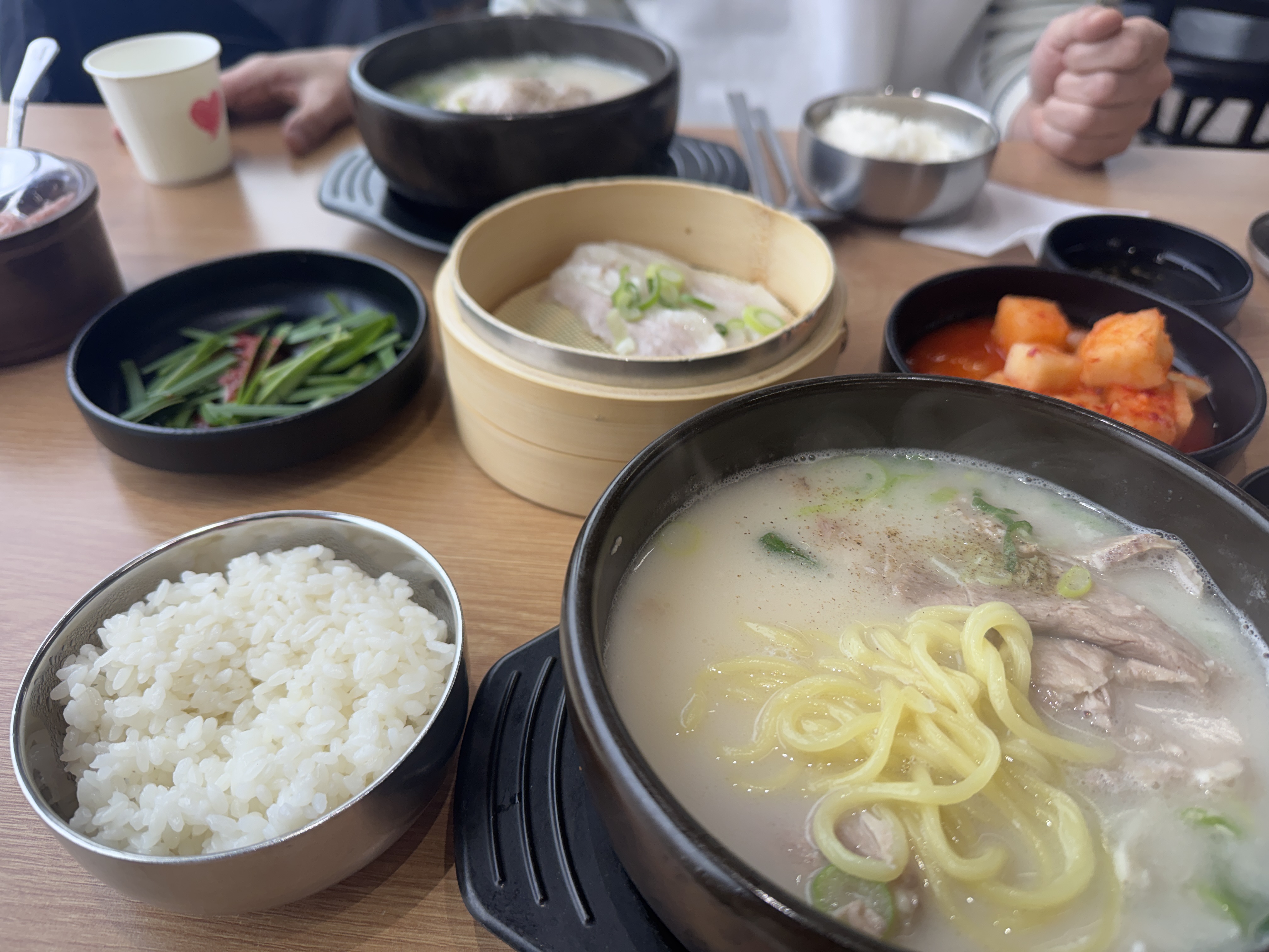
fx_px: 880
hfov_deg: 71.6
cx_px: 634
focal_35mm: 24
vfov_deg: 56.8
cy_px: 476
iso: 64
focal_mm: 6.76
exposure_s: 1/196
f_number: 1.78
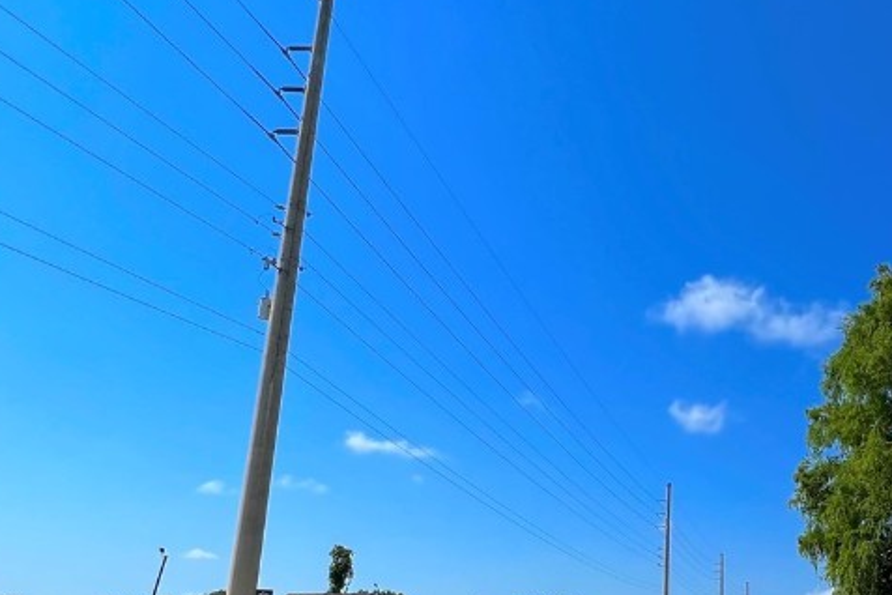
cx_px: 690
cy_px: 485
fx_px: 718
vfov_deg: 42.7
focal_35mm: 29
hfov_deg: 59.5
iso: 32
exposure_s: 1/2597
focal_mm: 1.57
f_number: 1.8
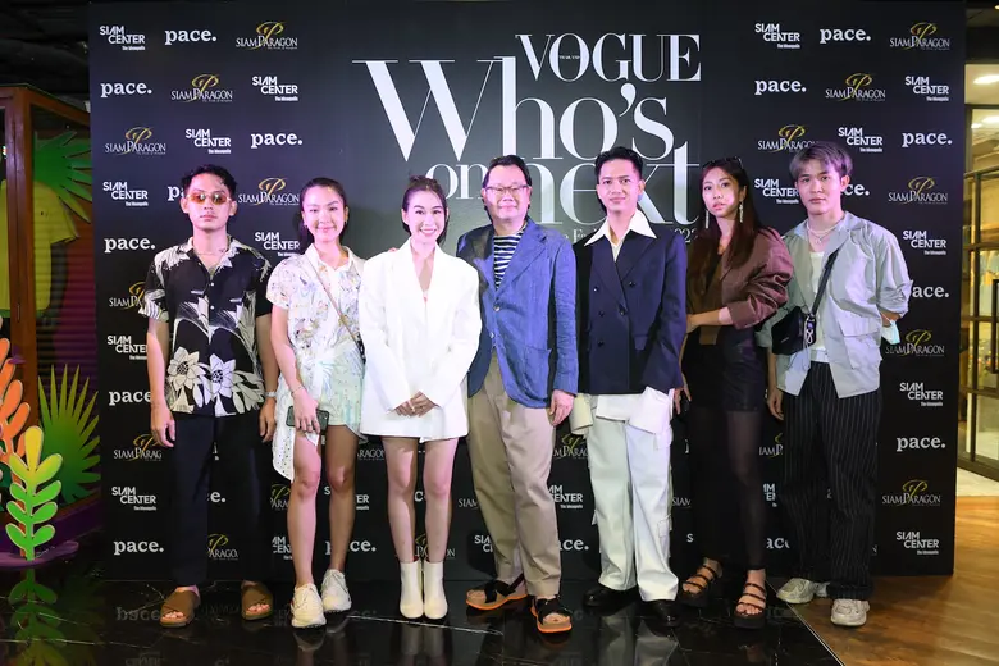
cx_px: 500
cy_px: 333
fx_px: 805
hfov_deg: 63.7
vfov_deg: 45.0
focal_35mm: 29
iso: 1000
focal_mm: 29
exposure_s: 1/125
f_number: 4
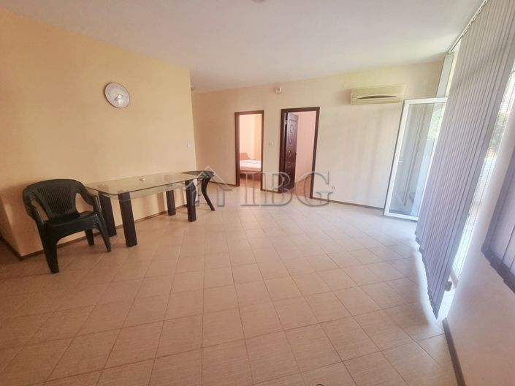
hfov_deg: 106.2
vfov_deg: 89.9
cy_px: 193
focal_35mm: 13
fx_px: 193
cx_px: 258
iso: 160
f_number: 2.2
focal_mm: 2.2
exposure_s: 1/50
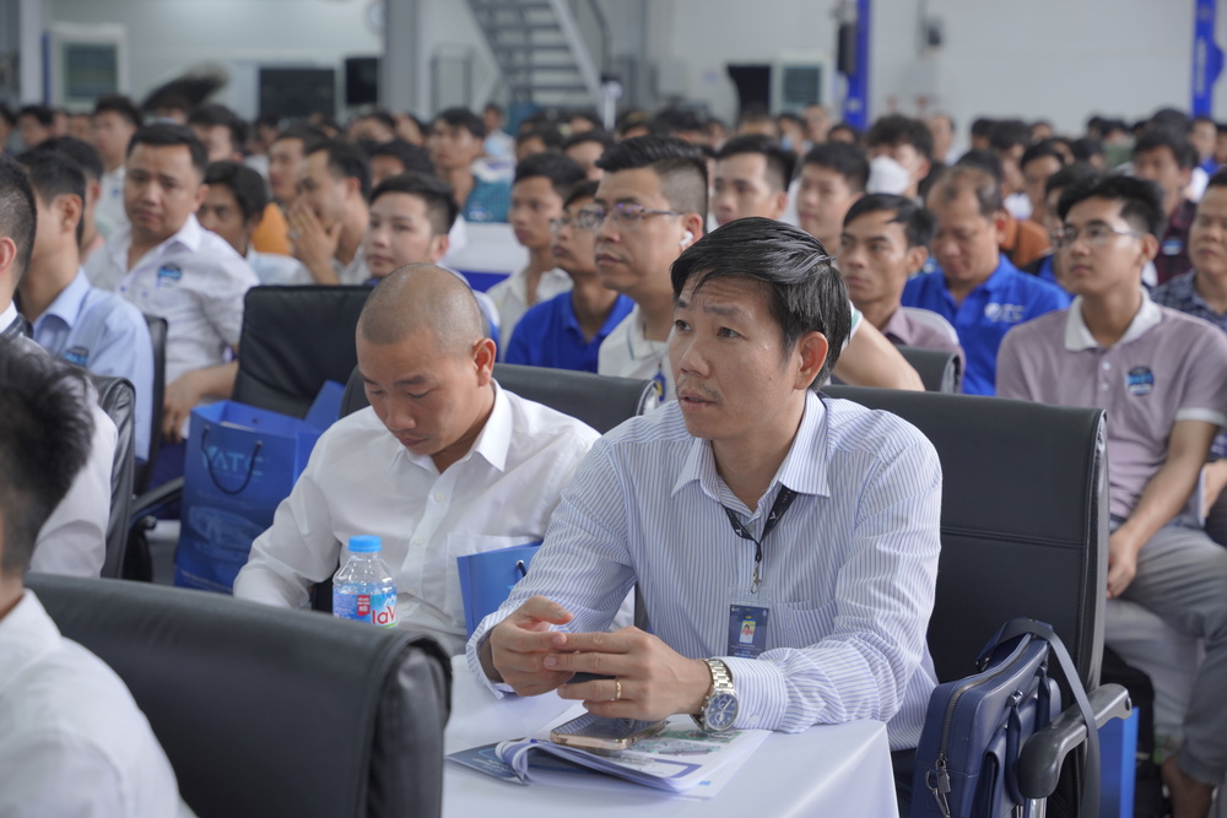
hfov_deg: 28.8
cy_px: 409
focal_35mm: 70
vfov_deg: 19.5
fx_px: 2386
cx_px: 614
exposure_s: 1/160
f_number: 4.5
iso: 500
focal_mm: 70
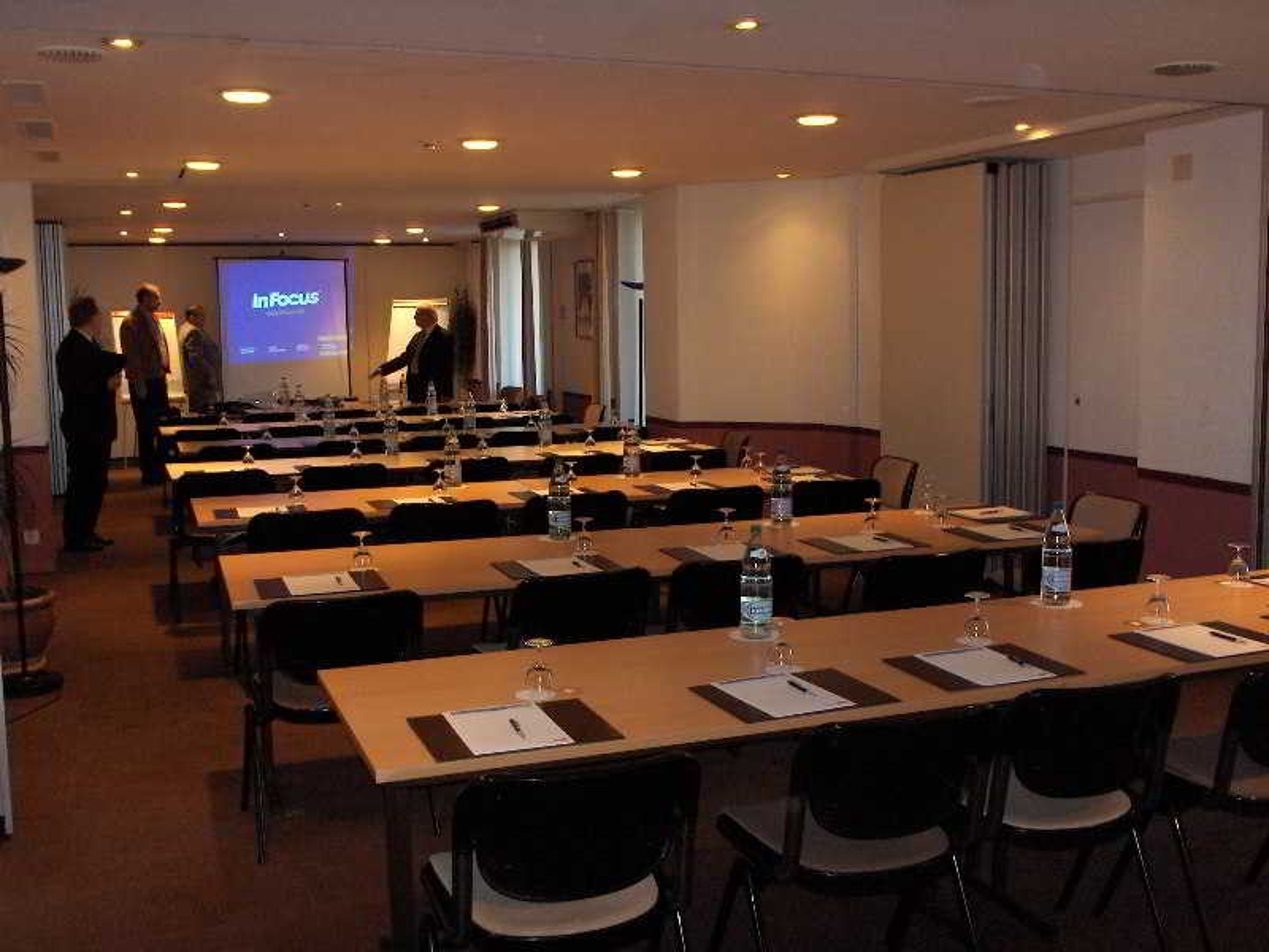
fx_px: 1356
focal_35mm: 37
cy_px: 476
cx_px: 634
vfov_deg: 38.7
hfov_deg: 50.1
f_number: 2.8
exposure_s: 1/60
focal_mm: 6.11
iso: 100
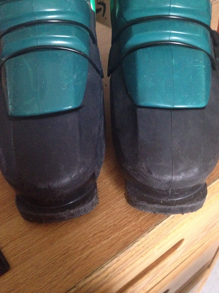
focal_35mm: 35
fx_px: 295
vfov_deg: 52.6
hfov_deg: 40.7
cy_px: 146
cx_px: 110
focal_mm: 4.28
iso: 800
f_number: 2.4
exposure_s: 1/15
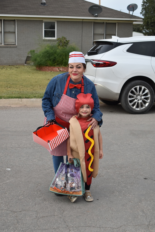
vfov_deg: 33.4
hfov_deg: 22.6
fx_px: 387
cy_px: 116
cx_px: 78
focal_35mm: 60
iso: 400
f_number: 5.6
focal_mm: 40
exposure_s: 1/250
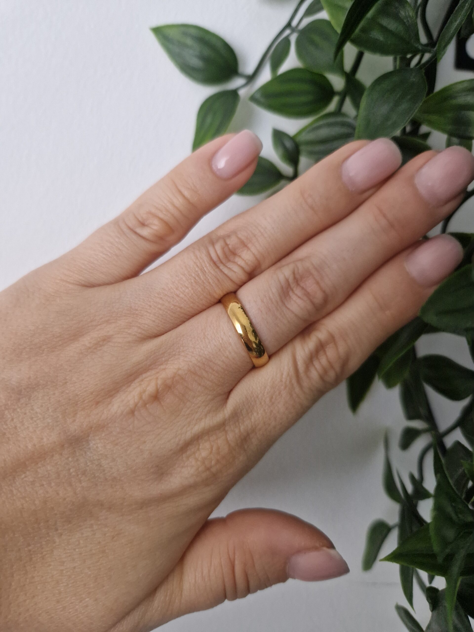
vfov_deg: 73.9
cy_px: 316
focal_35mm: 23
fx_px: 420
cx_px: 237
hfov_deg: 58.9
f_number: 1.8
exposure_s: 1/100
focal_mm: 5.4
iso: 80
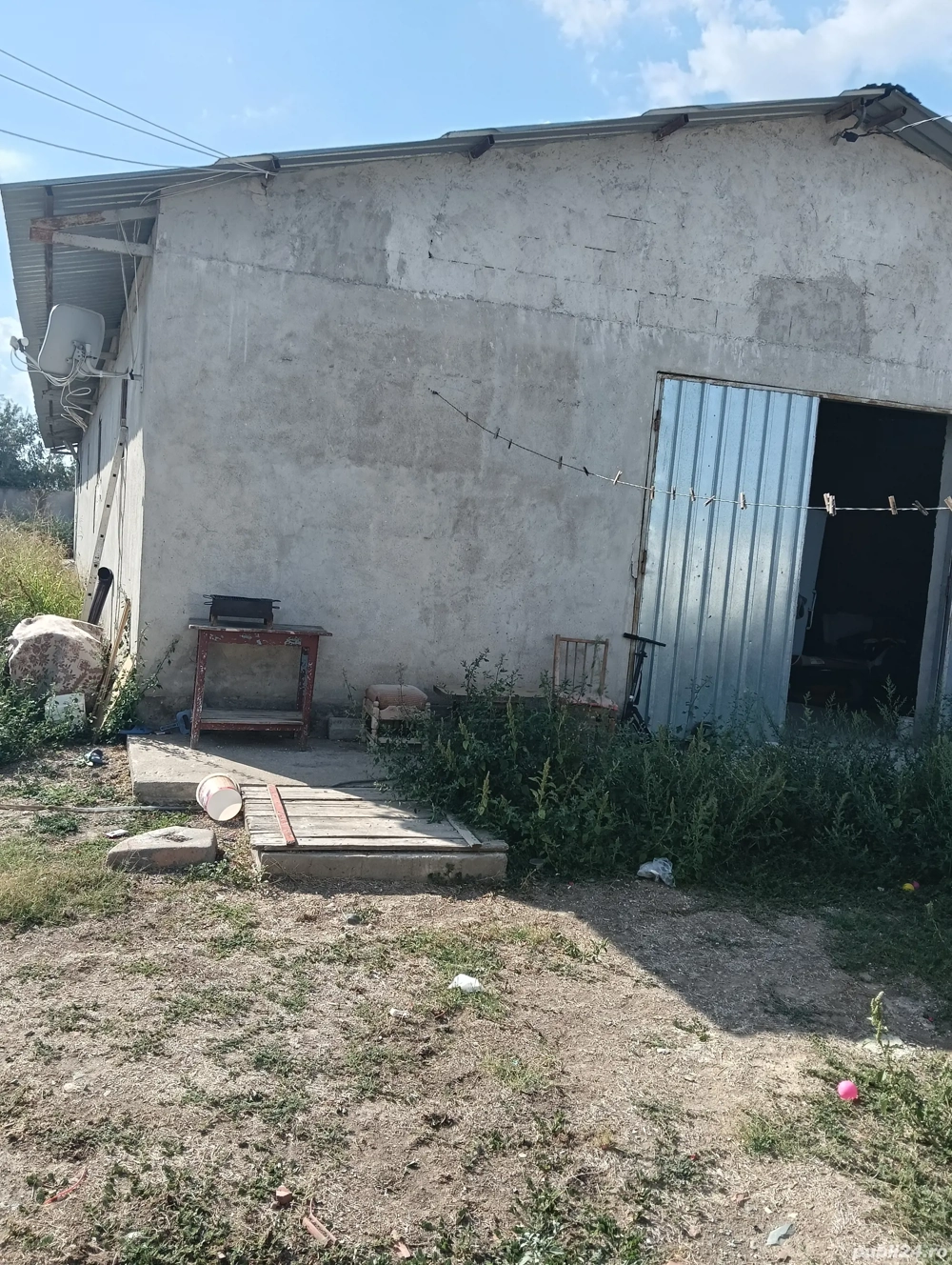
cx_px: 476
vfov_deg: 65.2
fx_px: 988
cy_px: 632
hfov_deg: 51.5
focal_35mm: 27
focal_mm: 3.98
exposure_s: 1/535
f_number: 1.8
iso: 50
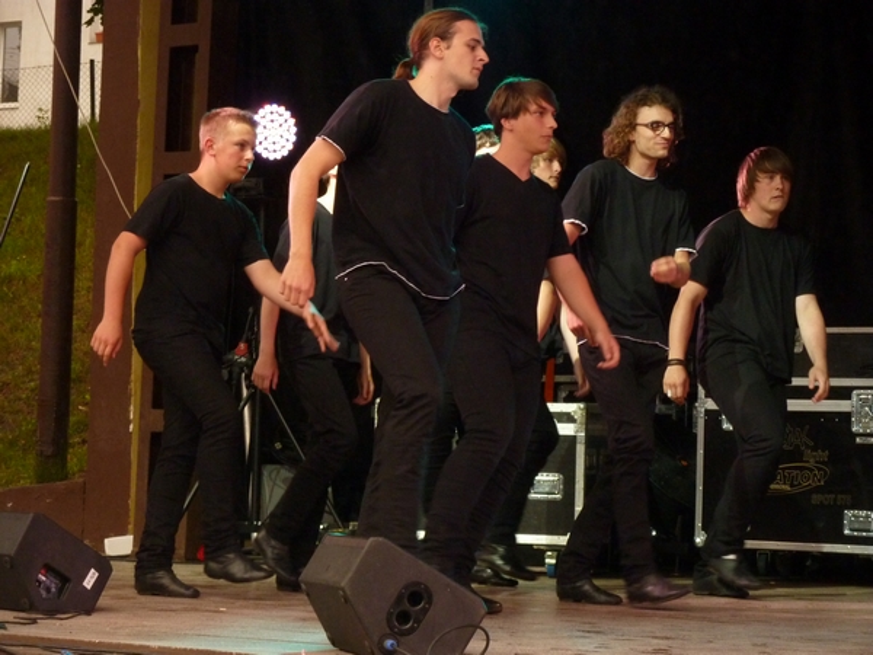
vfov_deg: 11.6
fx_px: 3228
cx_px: 436
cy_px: 328
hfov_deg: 15.4
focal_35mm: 128
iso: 400
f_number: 4.4
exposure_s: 1/125
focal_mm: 21
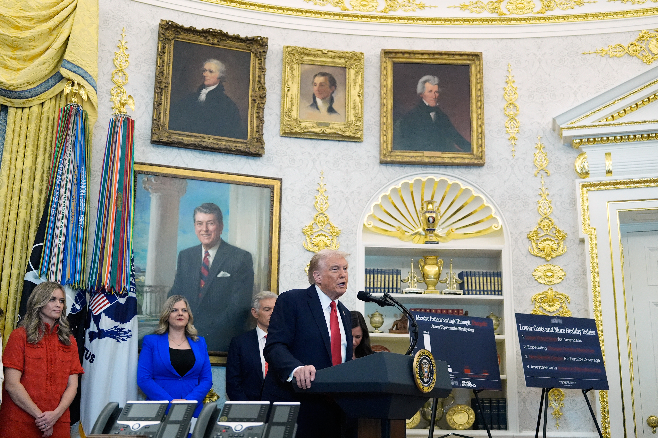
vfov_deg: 31.2
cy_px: 219
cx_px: 329
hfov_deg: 45.4
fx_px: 786
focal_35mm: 43
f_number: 2.8
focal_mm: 43
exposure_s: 1/320
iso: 4000
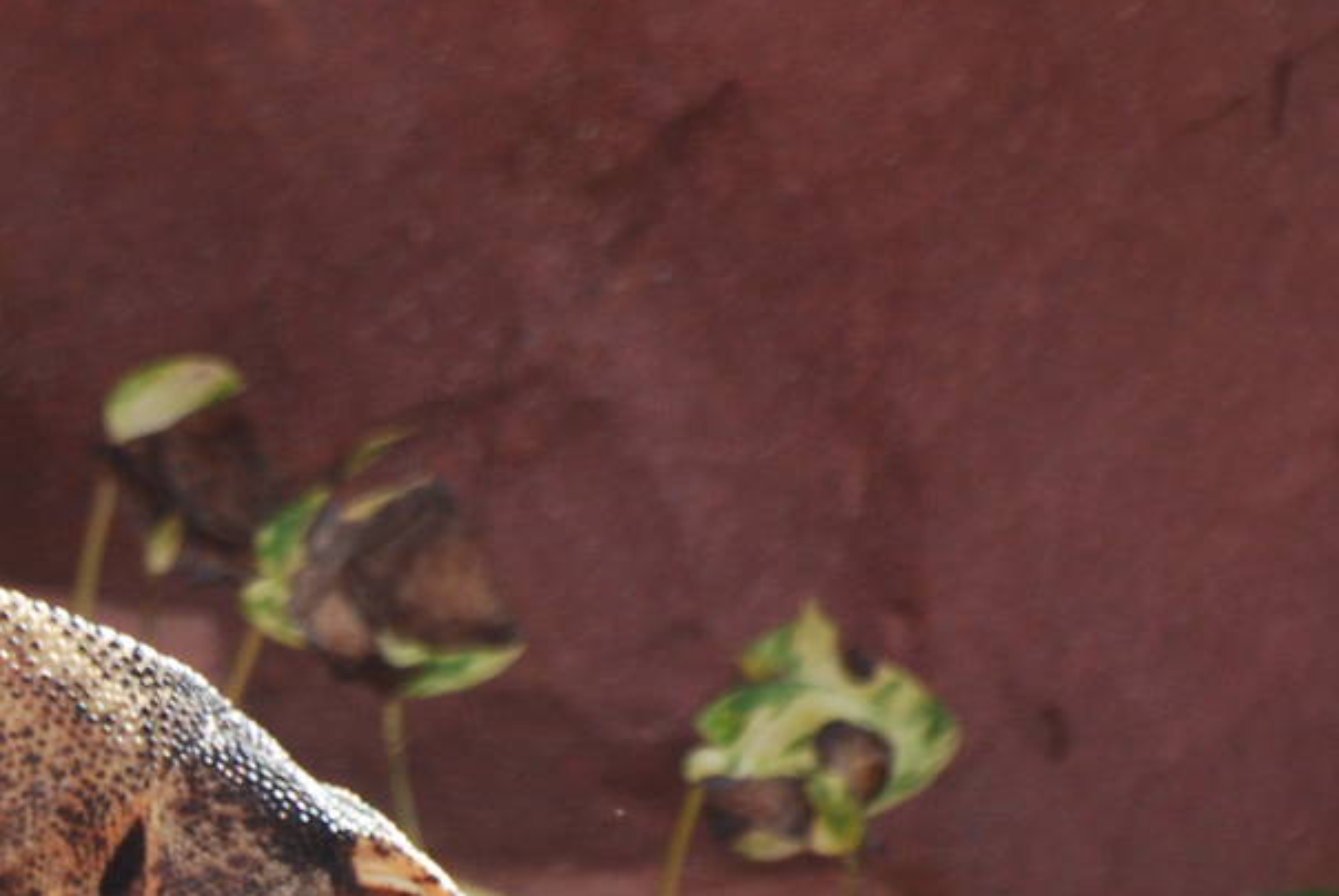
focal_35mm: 1193
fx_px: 44415
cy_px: 844
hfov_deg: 1.7
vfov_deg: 1.2
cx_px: -357
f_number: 5.6
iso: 400
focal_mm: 300
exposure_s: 1/320
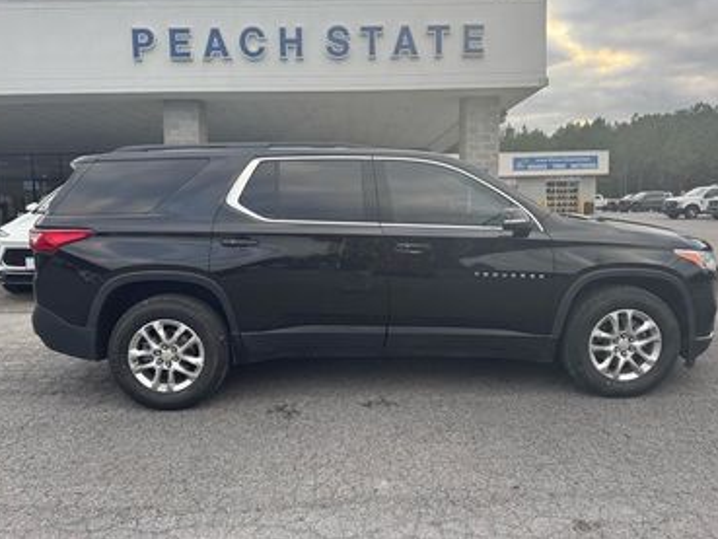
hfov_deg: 67.3
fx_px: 539
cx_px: 366
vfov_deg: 53.0
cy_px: 249
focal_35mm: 26
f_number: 1.78
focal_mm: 6.76
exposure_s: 1/331
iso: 80
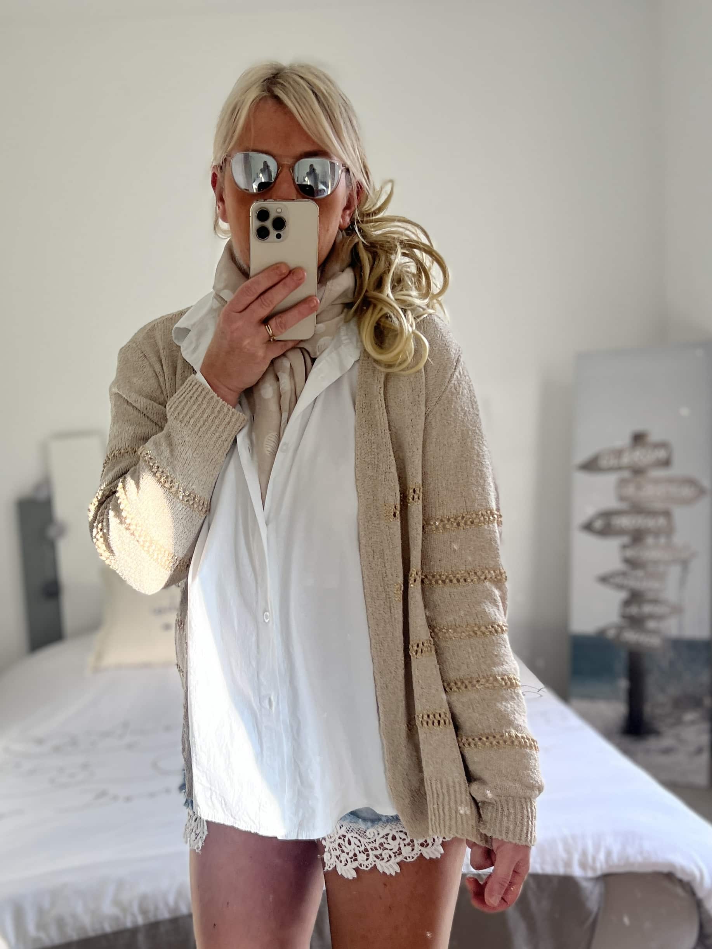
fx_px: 713
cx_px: 356
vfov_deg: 67.3
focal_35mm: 26
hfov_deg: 53.1
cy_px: 474
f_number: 1.5
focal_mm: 5.7
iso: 50
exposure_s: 1/336
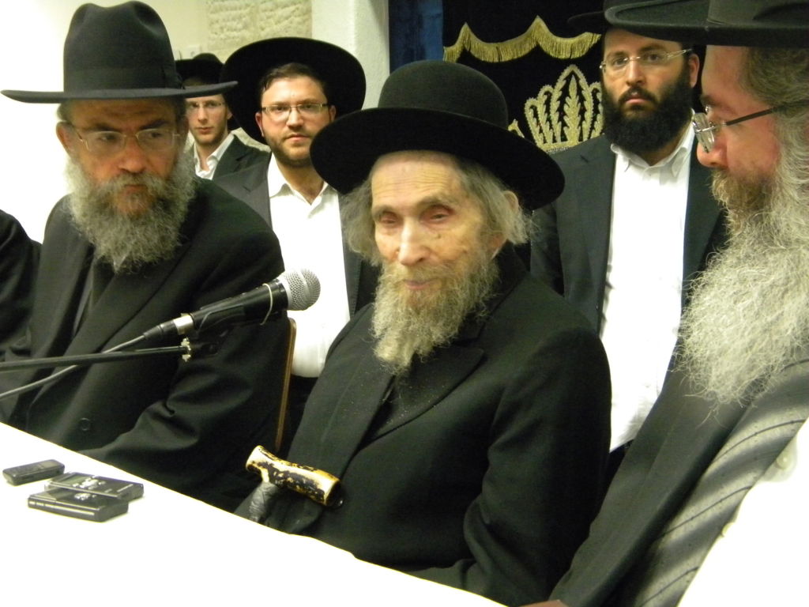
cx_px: 404
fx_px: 1098
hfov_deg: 40.4
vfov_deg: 30.9
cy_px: 304
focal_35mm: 47
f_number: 3.9
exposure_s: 1/37.8
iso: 800
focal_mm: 8.6
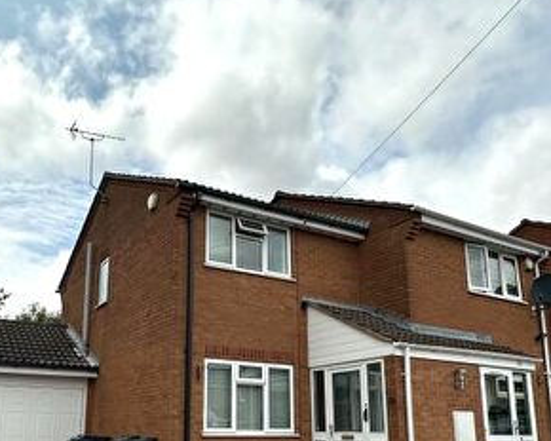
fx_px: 538
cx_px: 217
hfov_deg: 53.8
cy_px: 320
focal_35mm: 33
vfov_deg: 43.4
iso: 50
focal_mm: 2.22
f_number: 2.2
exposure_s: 1/5291
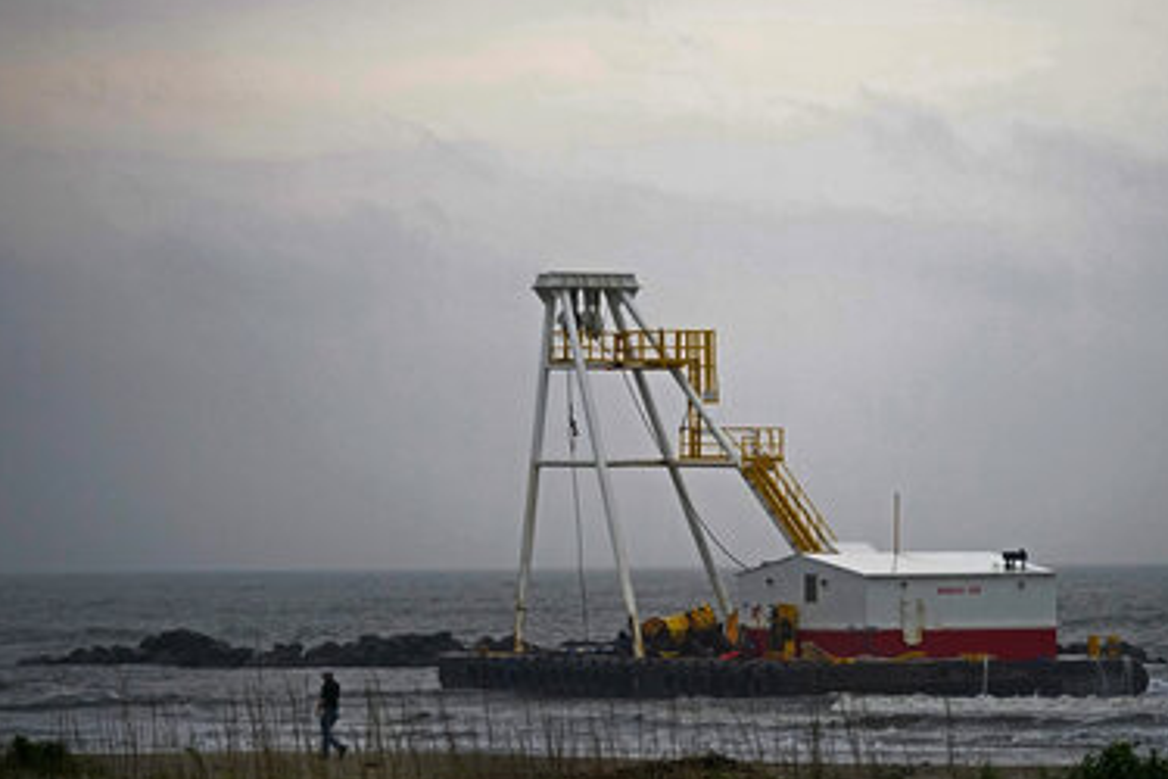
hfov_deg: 10.2
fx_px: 6553
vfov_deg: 6.8
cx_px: 788
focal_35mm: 202
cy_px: 382
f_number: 2.8
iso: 4000
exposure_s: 1/1000
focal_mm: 148
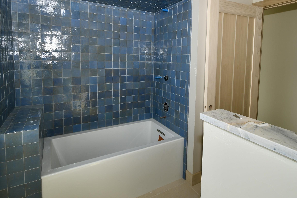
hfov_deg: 83.9
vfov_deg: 60.5
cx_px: 155
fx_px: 165
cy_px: 67
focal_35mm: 20
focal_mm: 10
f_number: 7.1
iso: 100
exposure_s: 1/60
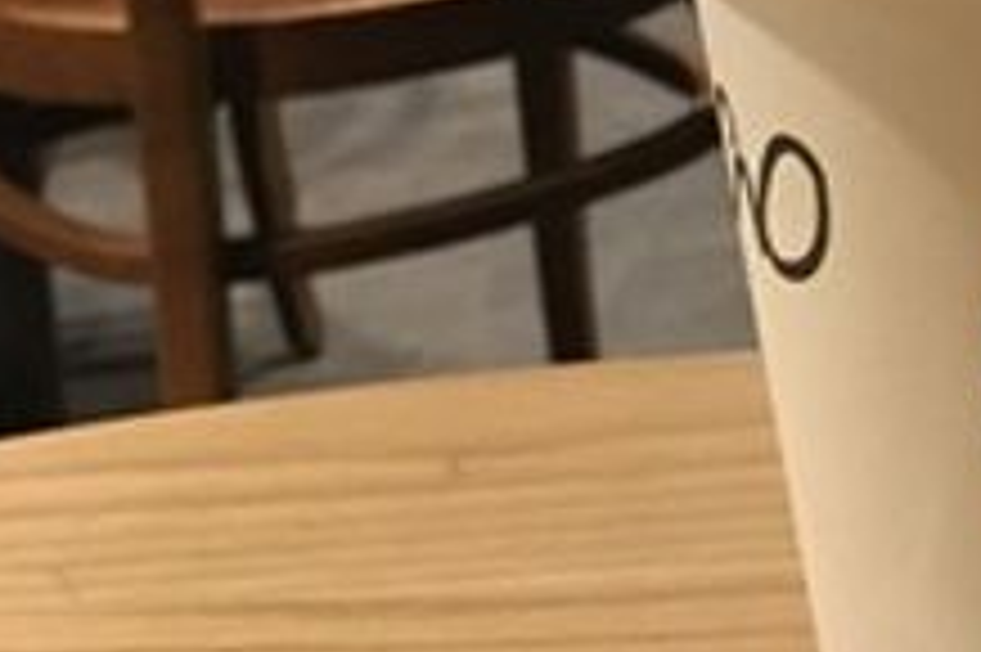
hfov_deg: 15.8
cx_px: 1418
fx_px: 3267
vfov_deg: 10.9
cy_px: -387
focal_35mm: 120
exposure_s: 1/33
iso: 160
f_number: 2.2
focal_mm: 4.15
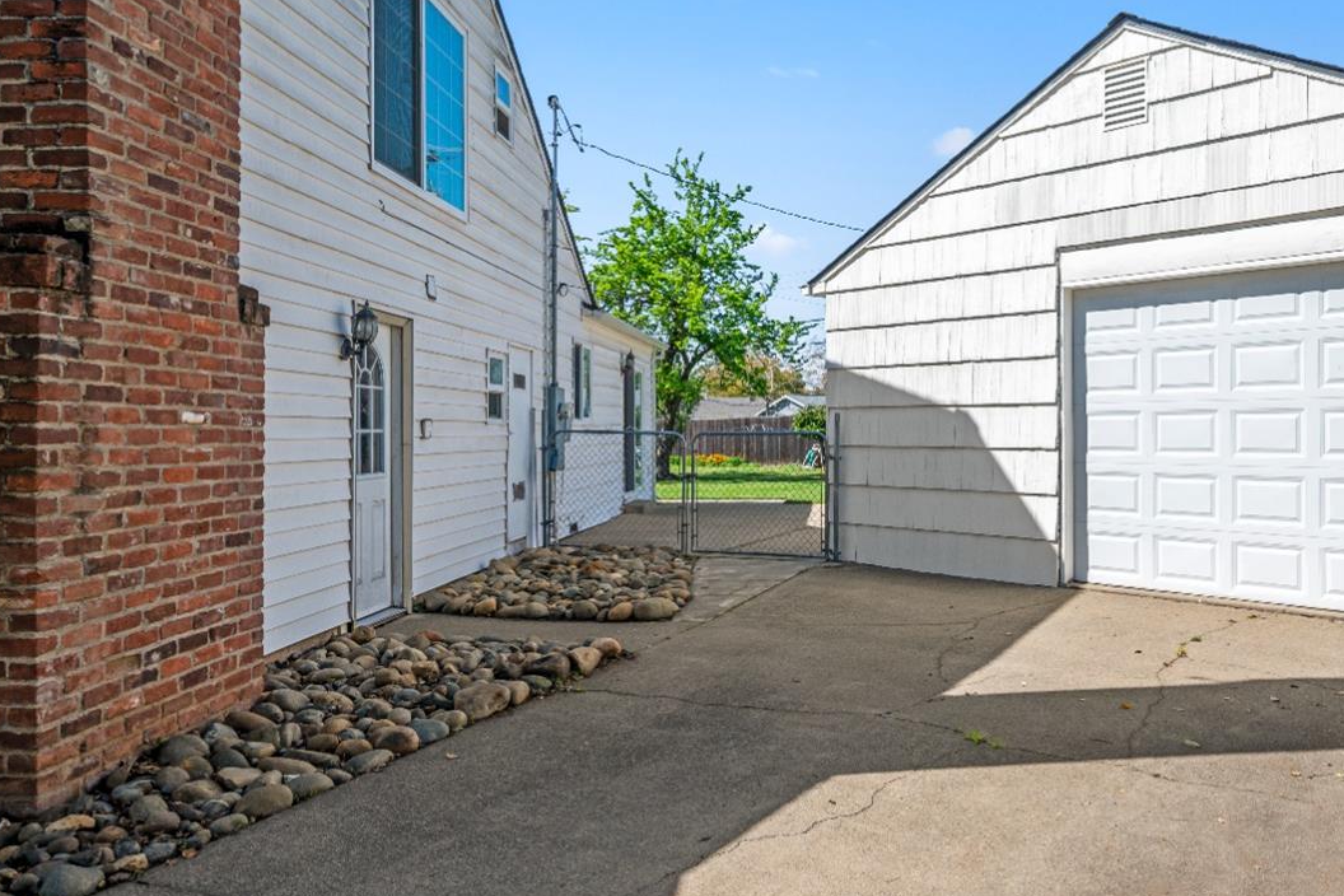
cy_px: 409
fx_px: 1034
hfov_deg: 65.3
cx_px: 818
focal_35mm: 28
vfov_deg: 46.8
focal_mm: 19.5
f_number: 8
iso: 100
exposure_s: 1/200
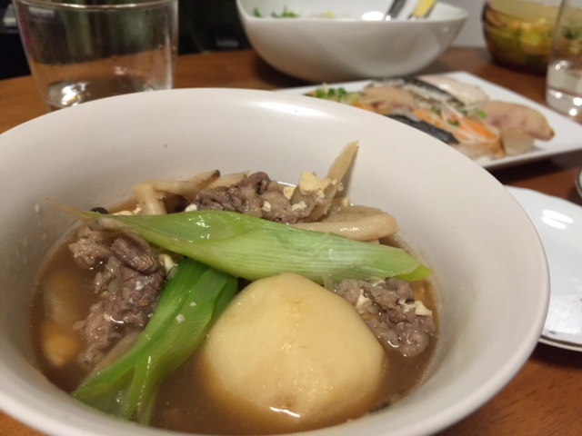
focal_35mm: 29
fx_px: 488
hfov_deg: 61.7
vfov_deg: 48.2
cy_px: 218
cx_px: 291
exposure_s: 1/10
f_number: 2.2
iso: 100
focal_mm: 4.15
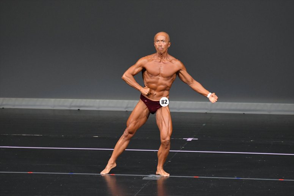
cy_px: 98
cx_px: 147
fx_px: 2816
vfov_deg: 4.0
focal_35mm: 345
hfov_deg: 6.0
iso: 4000
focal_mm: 230
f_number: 5.6
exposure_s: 1/400
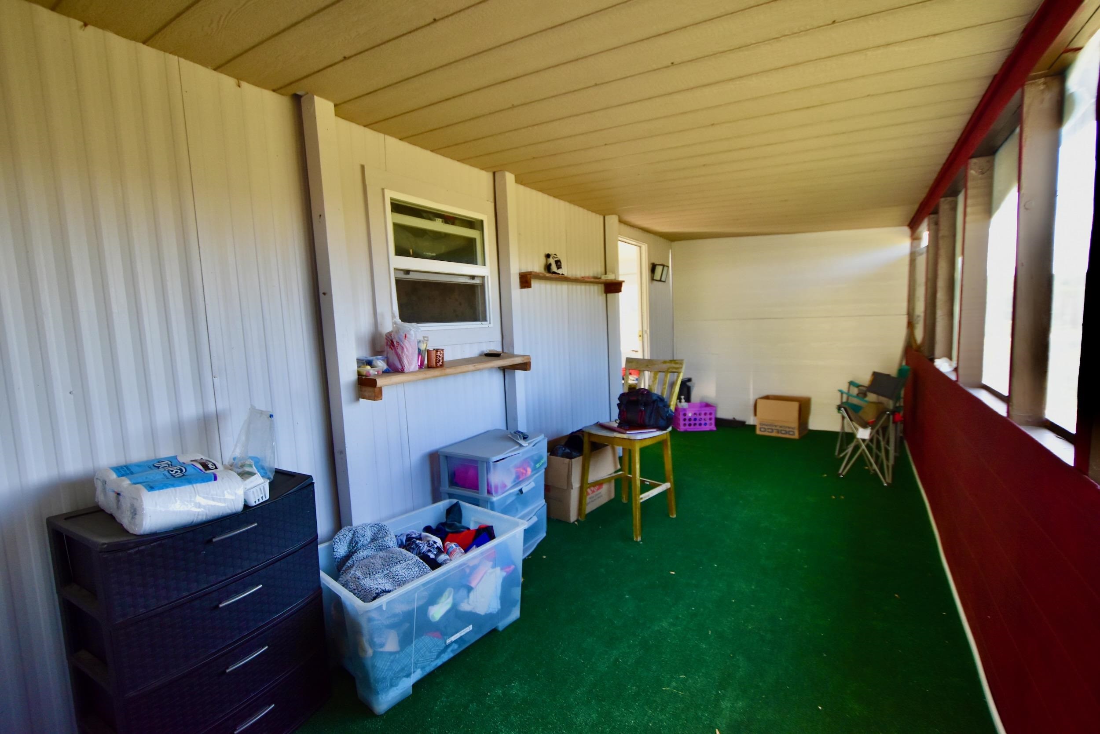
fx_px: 458
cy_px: 367
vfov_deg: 77.4
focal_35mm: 15
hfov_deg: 100.4
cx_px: 550
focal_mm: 10
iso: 800
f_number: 3.5
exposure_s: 1/200
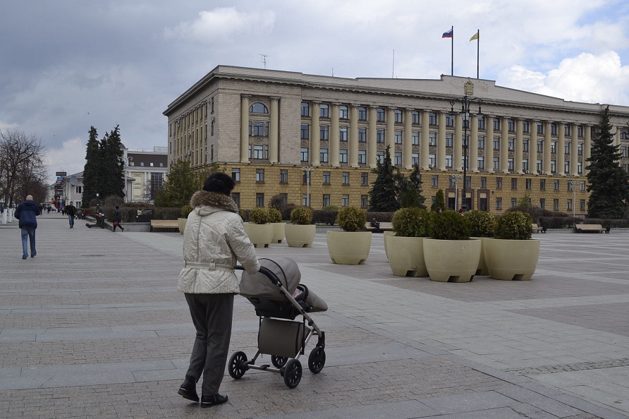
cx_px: 346
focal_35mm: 37
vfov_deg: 35.9
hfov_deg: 51.8
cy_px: 203
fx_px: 646
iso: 100
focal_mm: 22
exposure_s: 1/250
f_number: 8
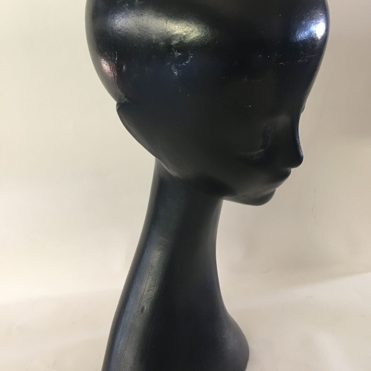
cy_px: 175
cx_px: 201
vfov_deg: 44.9
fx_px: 449
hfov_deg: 44.9
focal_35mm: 37
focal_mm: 4.15
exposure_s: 1/10
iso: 80
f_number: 2.2
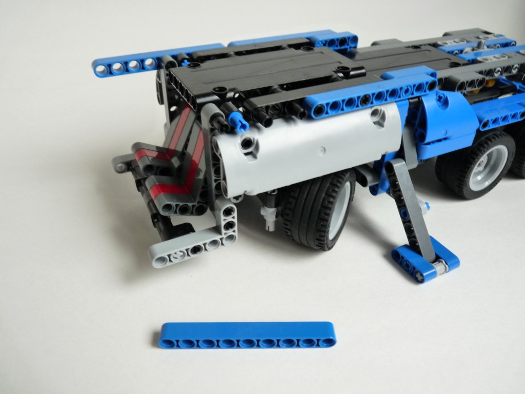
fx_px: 409
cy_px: 197
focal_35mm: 27
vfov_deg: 51.4
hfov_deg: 65.3
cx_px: 262
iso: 400
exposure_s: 1/10
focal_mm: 4.8
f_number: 2.8
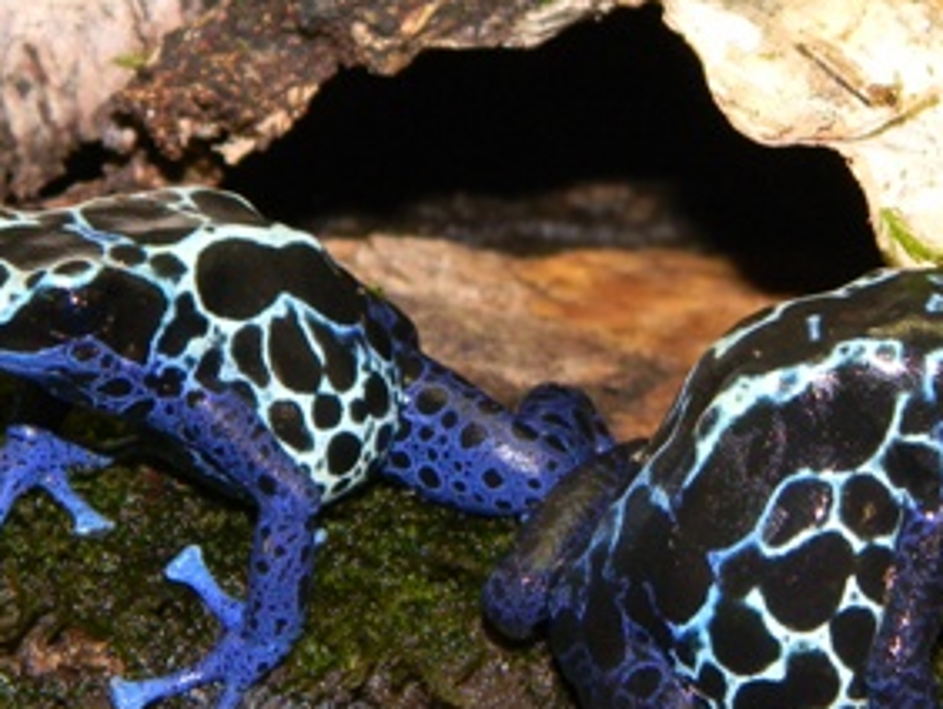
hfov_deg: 8.3
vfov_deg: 6.3
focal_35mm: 238
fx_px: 6489
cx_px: 736
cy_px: 435
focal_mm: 19
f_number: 4.7
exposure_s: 1/30
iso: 200
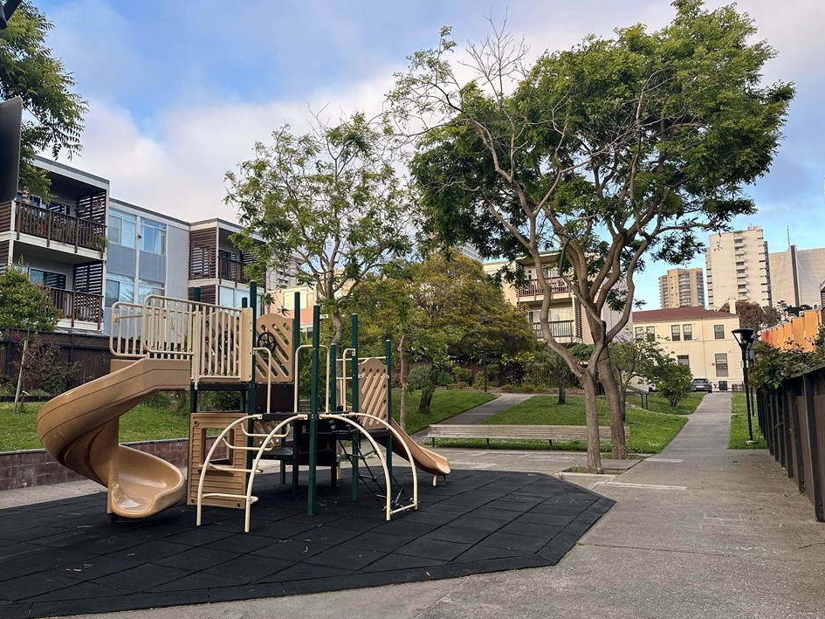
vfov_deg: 53.1
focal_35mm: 26
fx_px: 620
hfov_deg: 67.3
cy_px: 322
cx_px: 394
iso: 80
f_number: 1.78
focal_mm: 6.86
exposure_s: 1/642
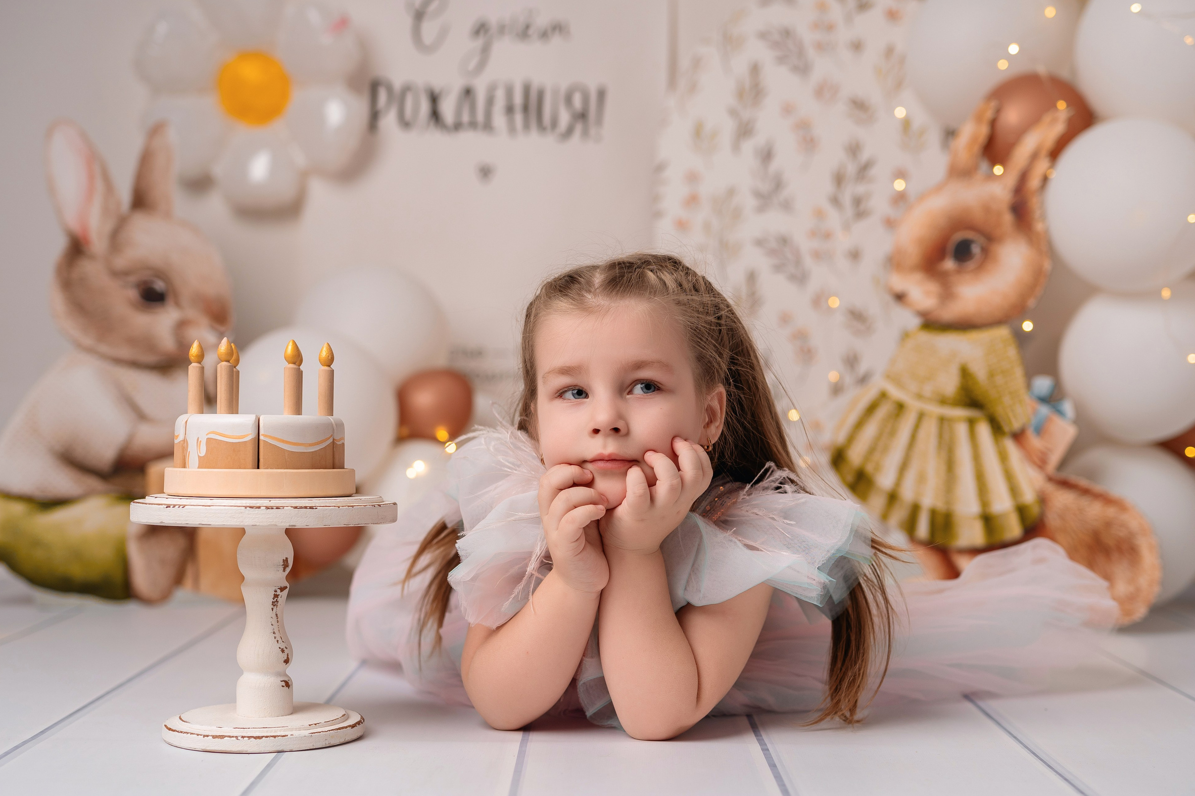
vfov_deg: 25.5
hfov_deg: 37.5
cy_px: 414
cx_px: 621
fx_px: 1759
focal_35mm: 53
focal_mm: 50
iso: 100
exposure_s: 1/125
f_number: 2.5
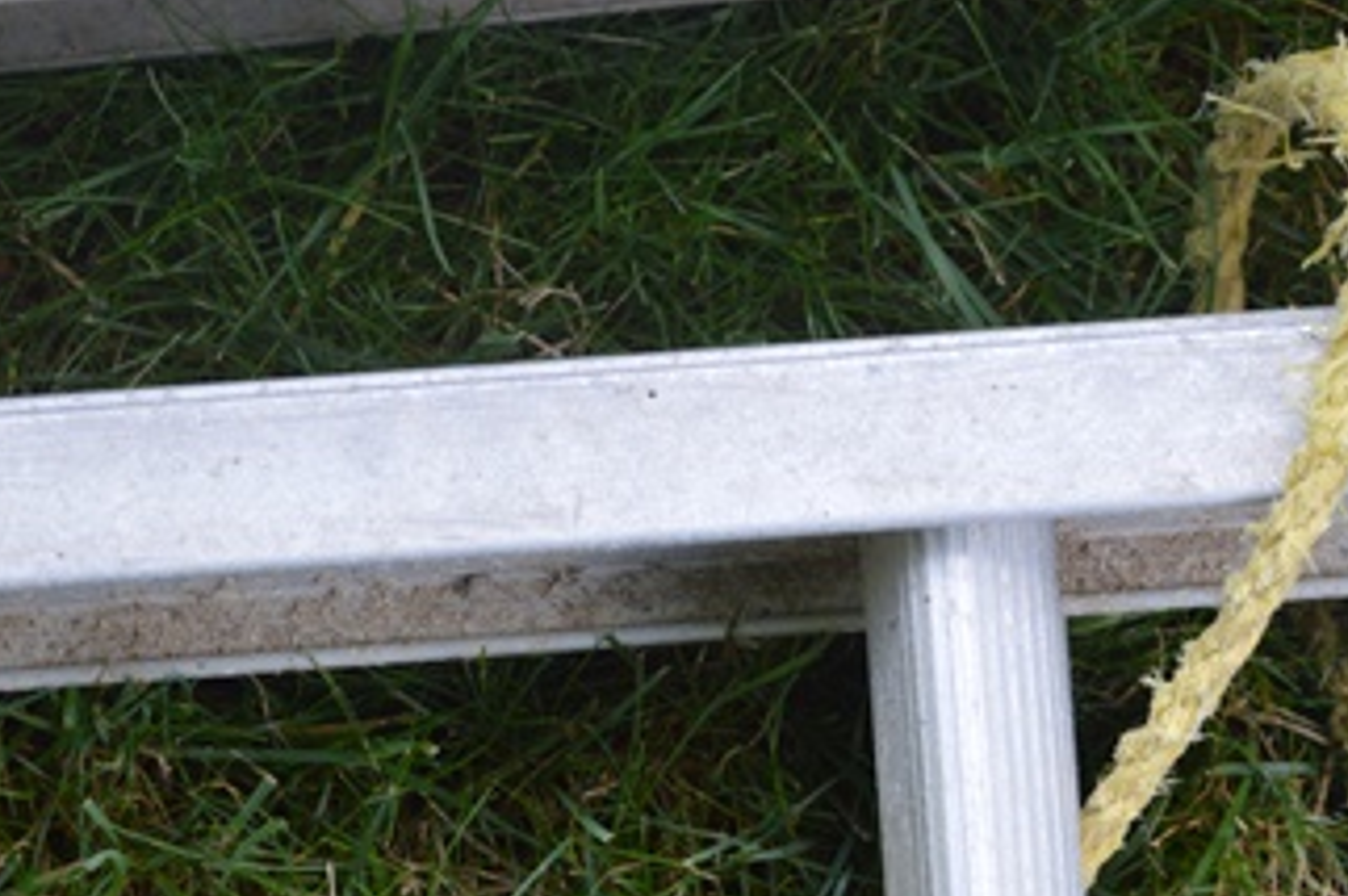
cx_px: 1124
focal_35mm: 155
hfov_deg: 13.2
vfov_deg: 8.8
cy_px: 904
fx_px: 5798
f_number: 5.6
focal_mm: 50
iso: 400
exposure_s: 1/125
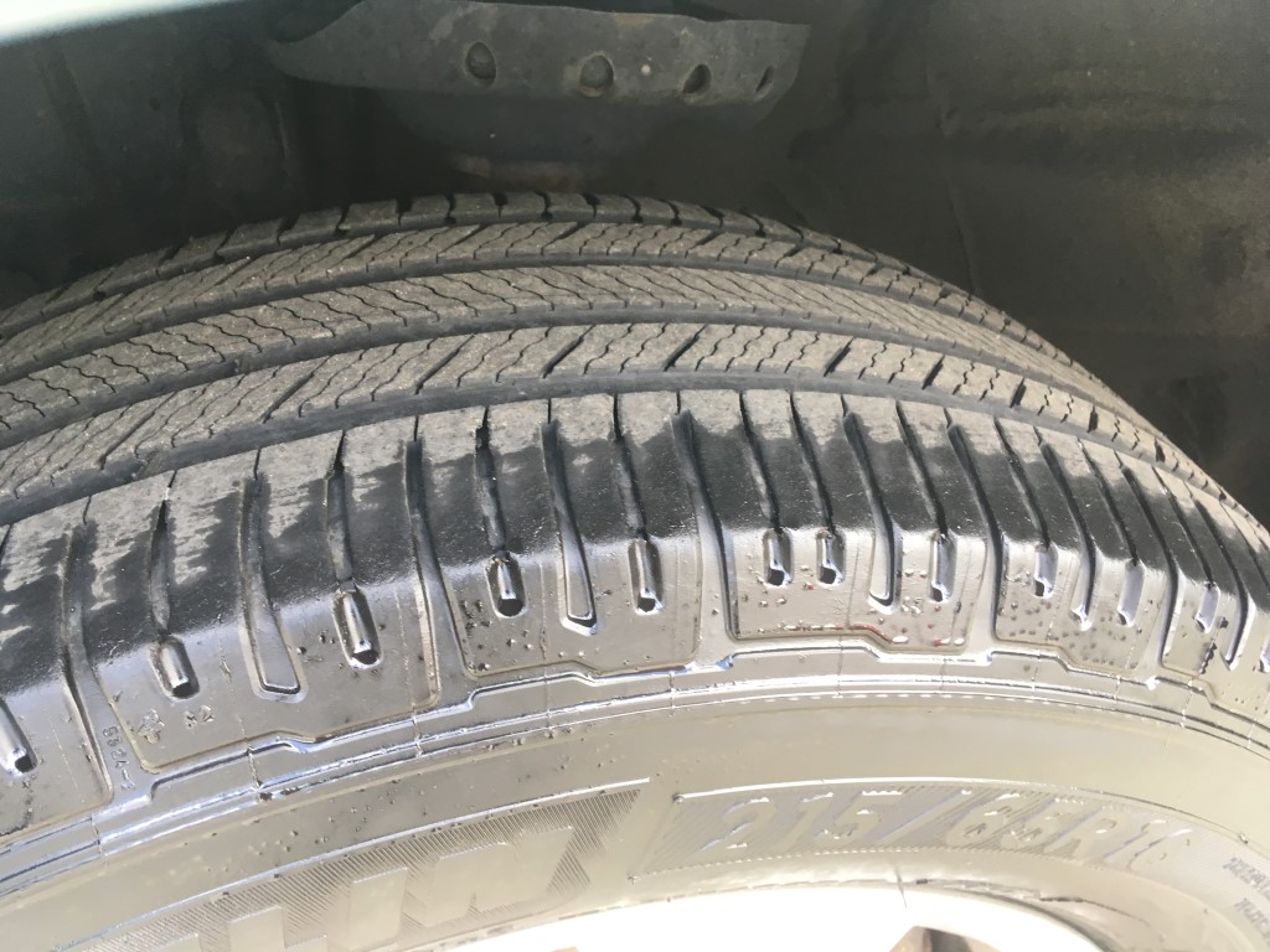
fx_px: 1064
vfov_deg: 48.2
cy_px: 476
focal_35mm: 29
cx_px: 635
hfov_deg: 61.7
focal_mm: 4.15
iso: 25
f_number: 2.2
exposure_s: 1/30
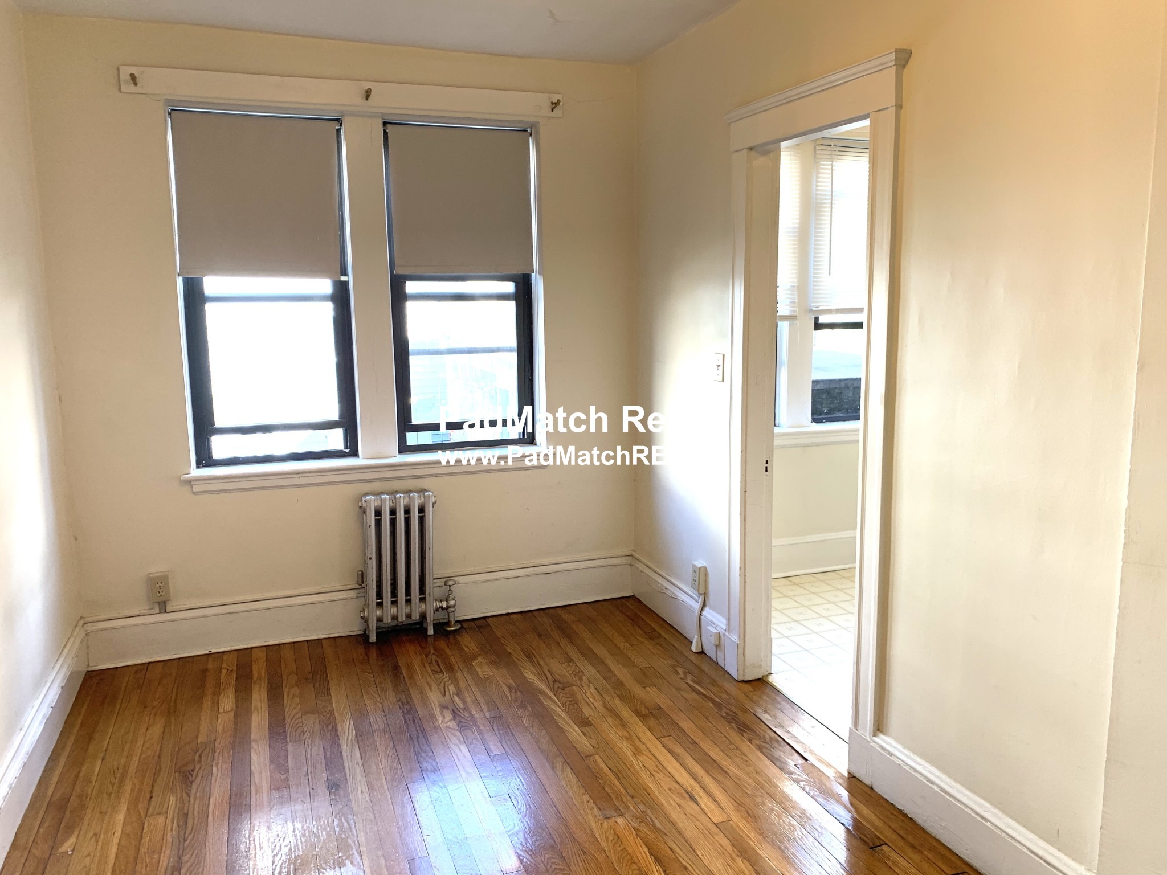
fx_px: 877
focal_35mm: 26
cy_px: 438
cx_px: 584
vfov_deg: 53.1
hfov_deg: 67.3
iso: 80
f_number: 1.8
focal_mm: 4.25
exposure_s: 1/60
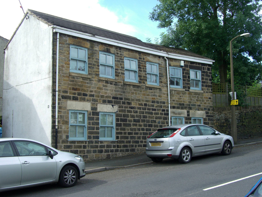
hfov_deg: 41.2
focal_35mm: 46
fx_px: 348
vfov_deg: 31.5
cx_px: 131
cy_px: 98
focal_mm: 9.6
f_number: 3.1
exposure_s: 1/320
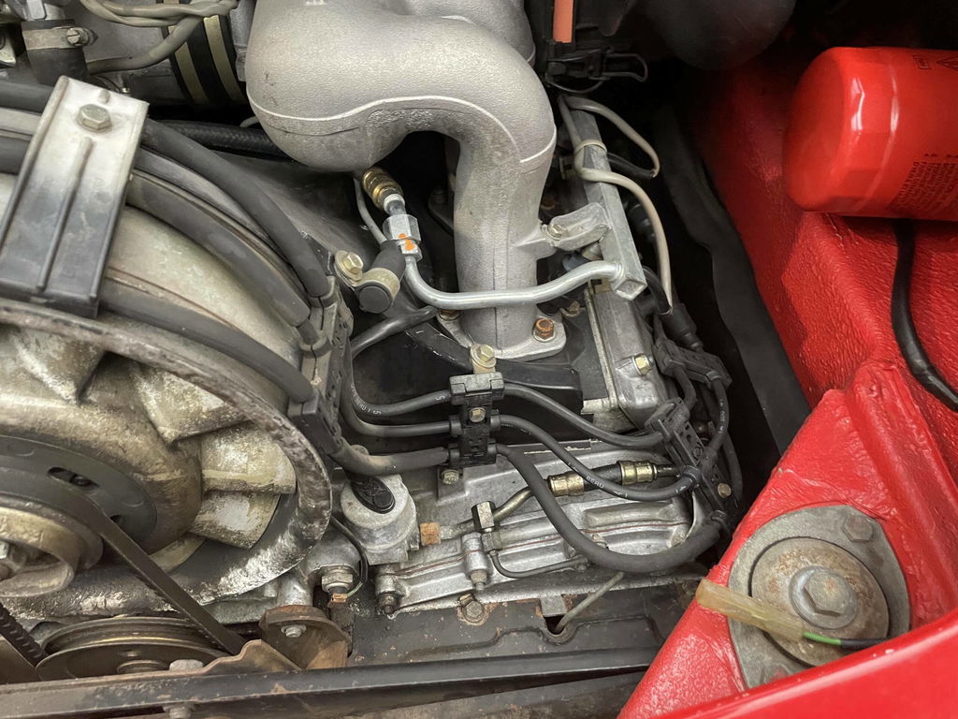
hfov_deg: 67.3
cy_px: 360
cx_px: 479
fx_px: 720
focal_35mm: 26
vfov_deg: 53.1
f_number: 1.6
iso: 500
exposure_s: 1/50
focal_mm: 4.2
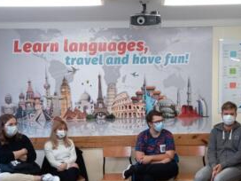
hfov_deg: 41.1
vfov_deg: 31.1
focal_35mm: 46
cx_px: 141
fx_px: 320
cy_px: 132
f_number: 2
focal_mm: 4.6
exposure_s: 1/50
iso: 100
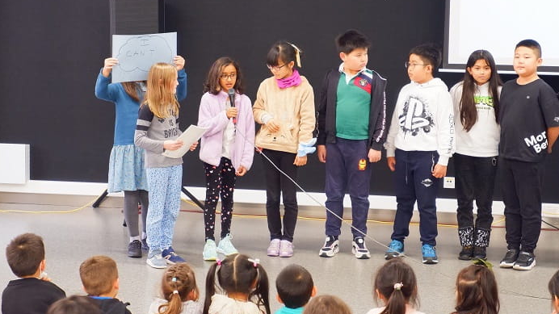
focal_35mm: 72
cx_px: 279
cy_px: 138
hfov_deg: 29.4
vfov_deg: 16.7
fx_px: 1067
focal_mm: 45
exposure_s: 1/20
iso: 3200
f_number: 5.6
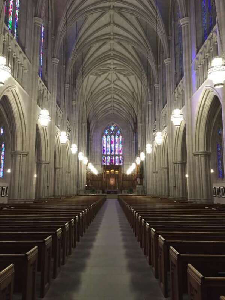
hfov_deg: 48.2
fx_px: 251
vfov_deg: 61.7
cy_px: 150
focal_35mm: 29
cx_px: 112
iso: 250
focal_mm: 4.15
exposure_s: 1/24
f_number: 2.2
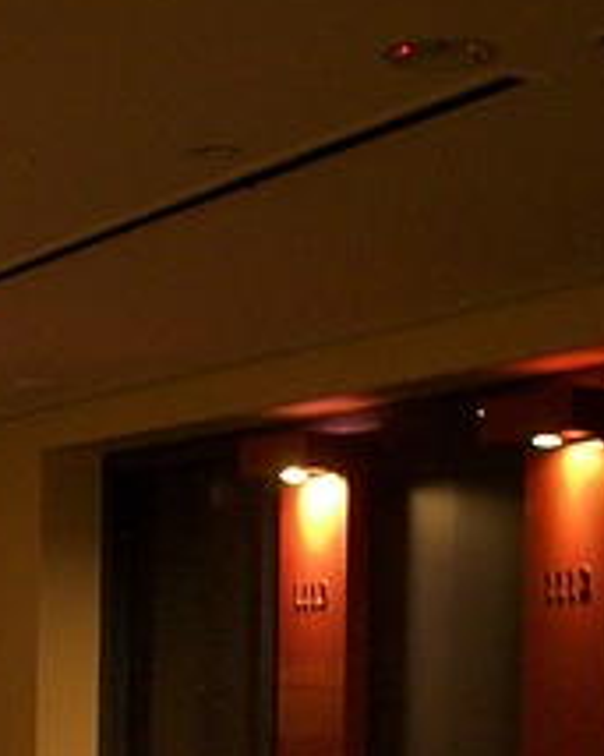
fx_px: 2147
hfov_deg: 15.9
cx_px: 106
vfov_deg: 19.6
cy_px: 661
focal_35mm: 96
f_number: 3.1
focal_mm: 6.3
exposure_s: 1/8
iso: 250
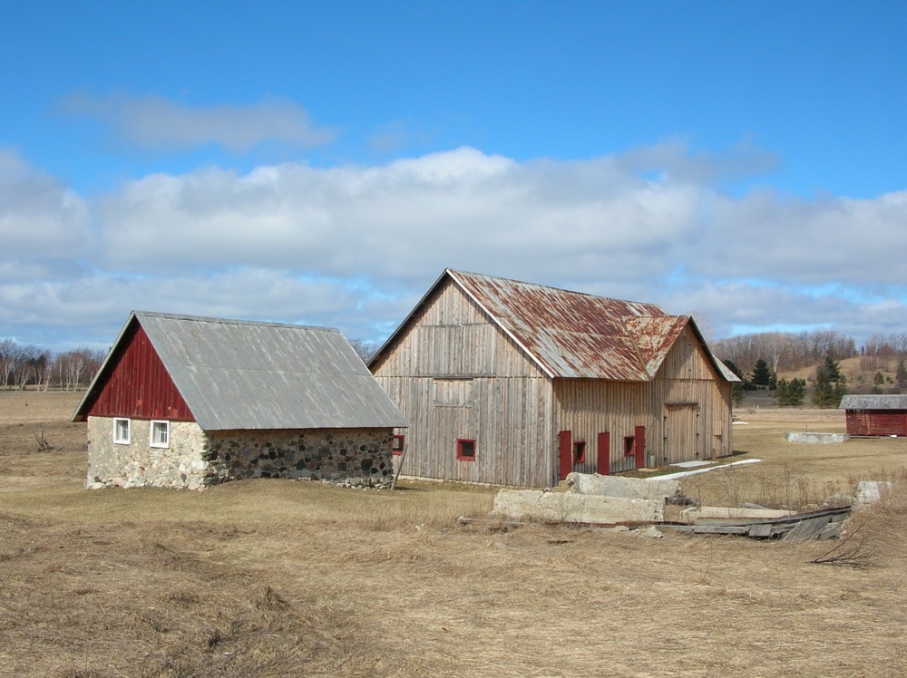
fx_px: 916
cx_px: 454
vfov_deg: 40.6
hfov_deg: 52.7
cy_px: 339
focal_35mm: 35
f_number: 5.6
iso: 50
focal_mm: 5.8
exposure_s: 1/364
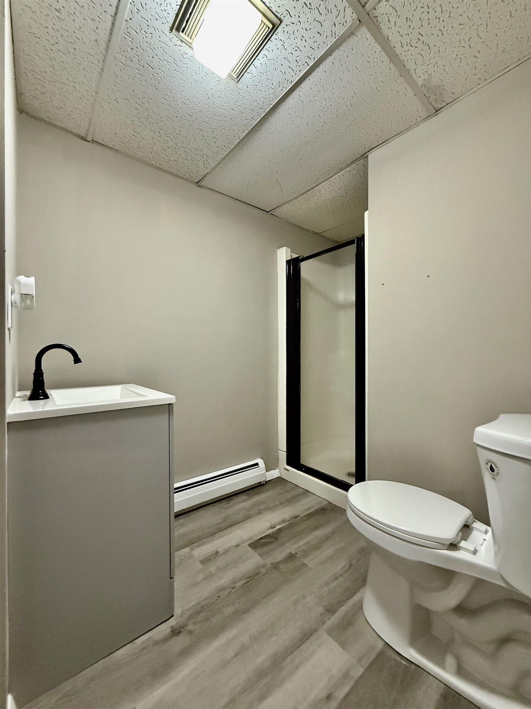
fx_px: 286
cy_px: 354
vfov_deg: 102.1
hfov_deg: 85.7
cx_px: 266
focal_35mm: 14
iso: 800
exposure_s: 1/60
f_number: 2.2
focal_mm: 2.22
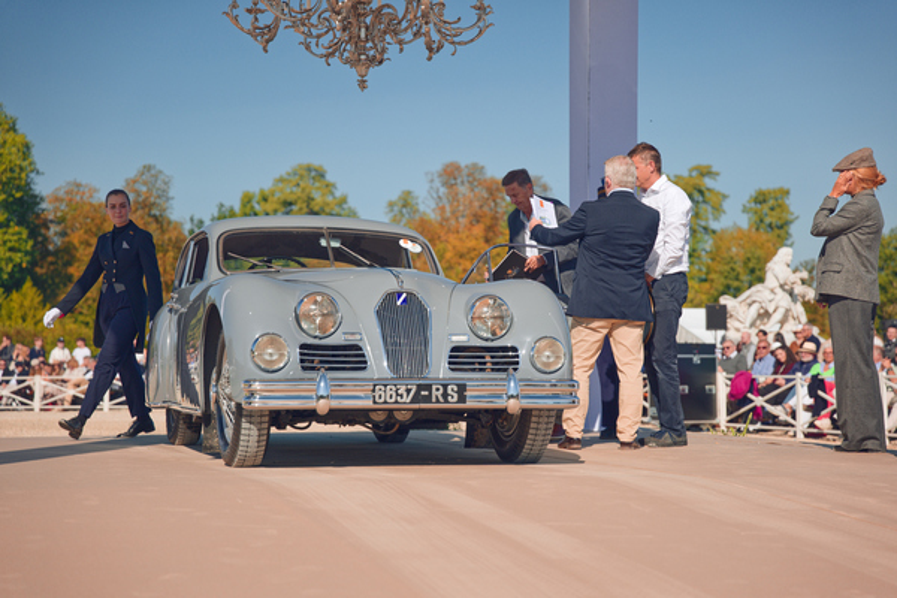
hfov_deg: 30.1
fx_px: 1669
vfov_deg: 20.3
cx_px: 448
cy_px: 299
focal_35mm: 67
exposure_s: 1/2000
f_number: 2.8
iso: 100
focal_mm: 67
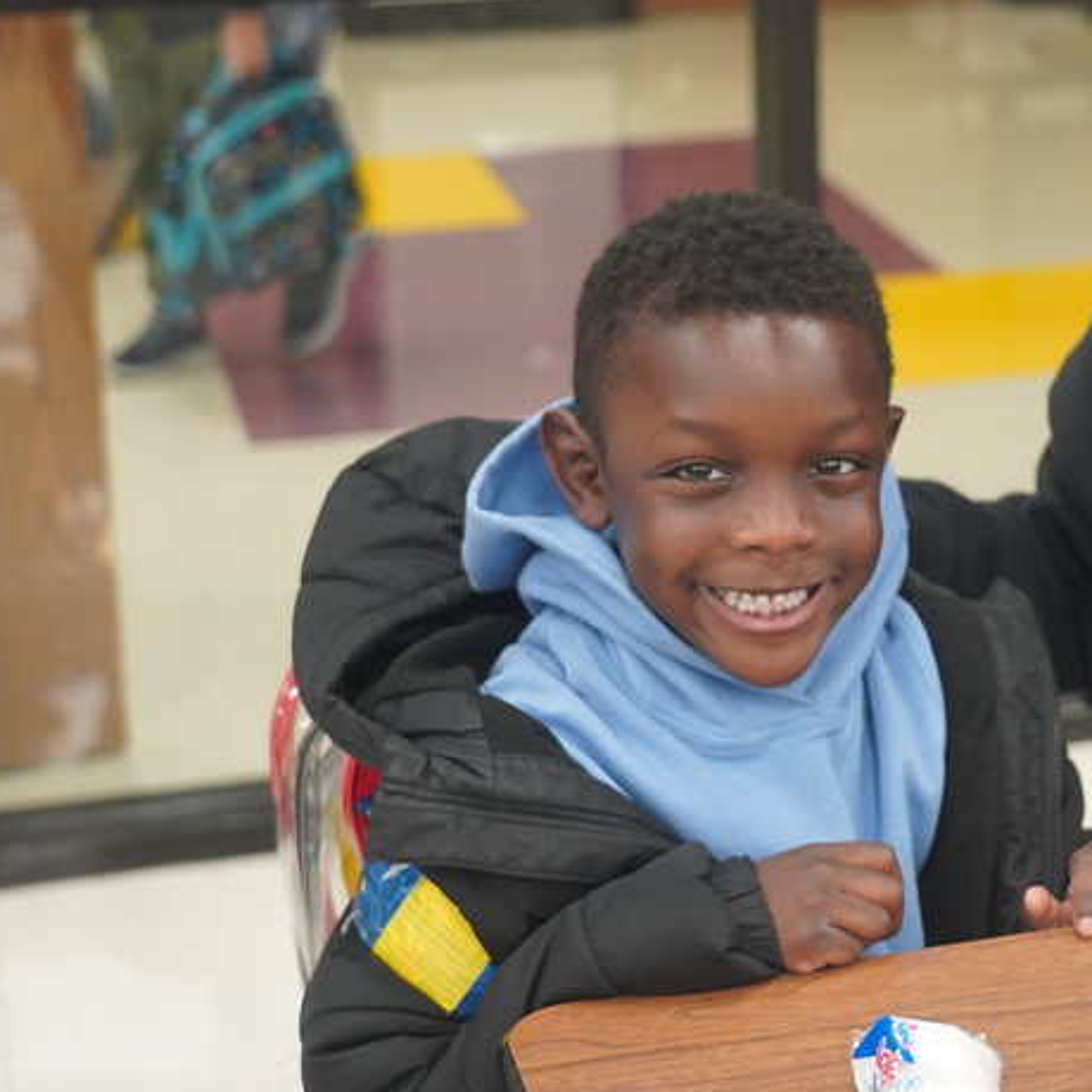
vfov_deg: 19.9
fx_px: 3105
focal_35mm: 87
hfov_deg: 19.5
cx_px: 1035
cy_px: 353
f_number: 4
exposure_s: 1/160
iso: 2500
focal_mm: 46
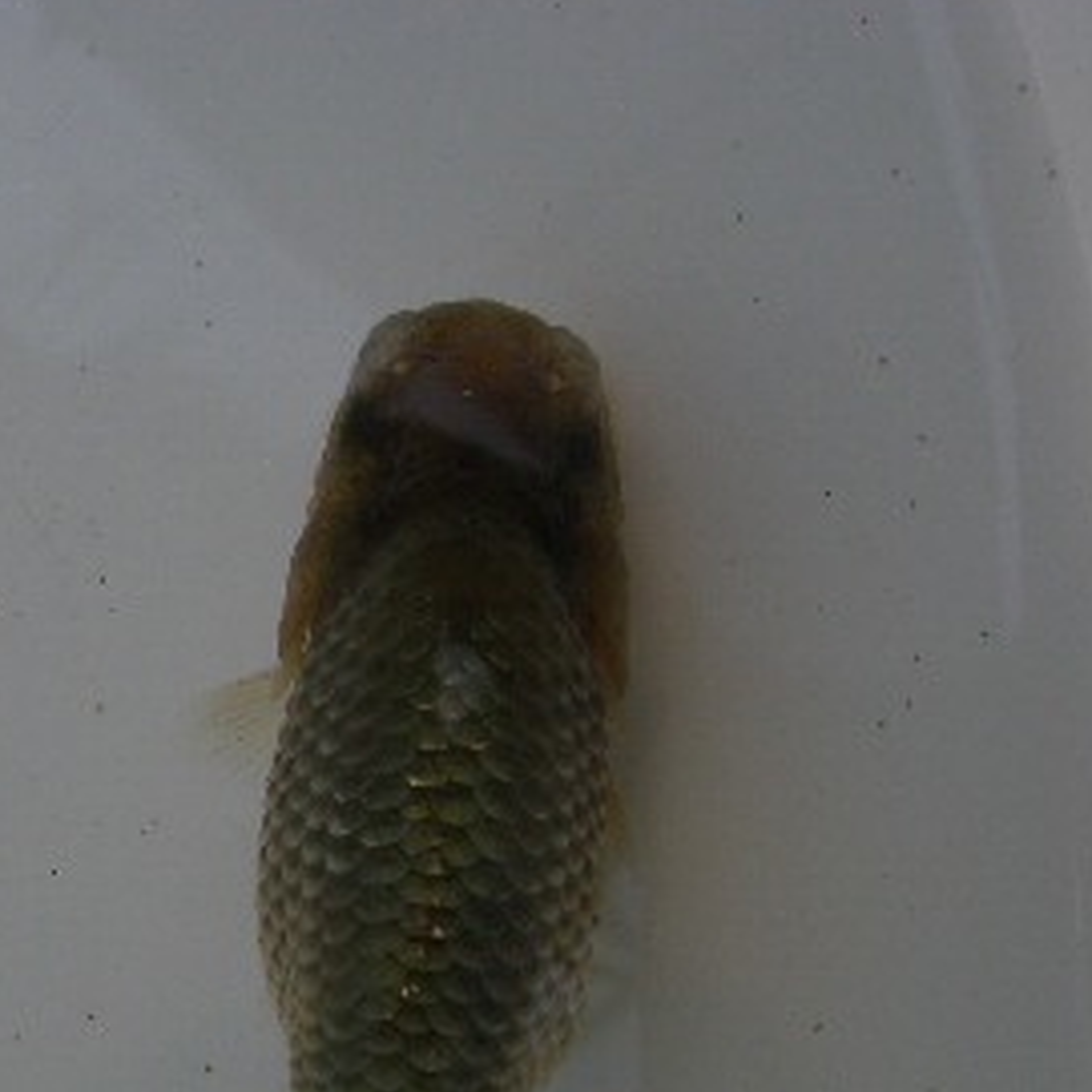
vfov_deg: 23.2
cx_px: 270
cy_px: 911
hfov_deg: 23.4
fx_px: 2605
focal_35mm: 73
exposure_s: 1/640
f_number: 4.3
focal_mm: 5.8
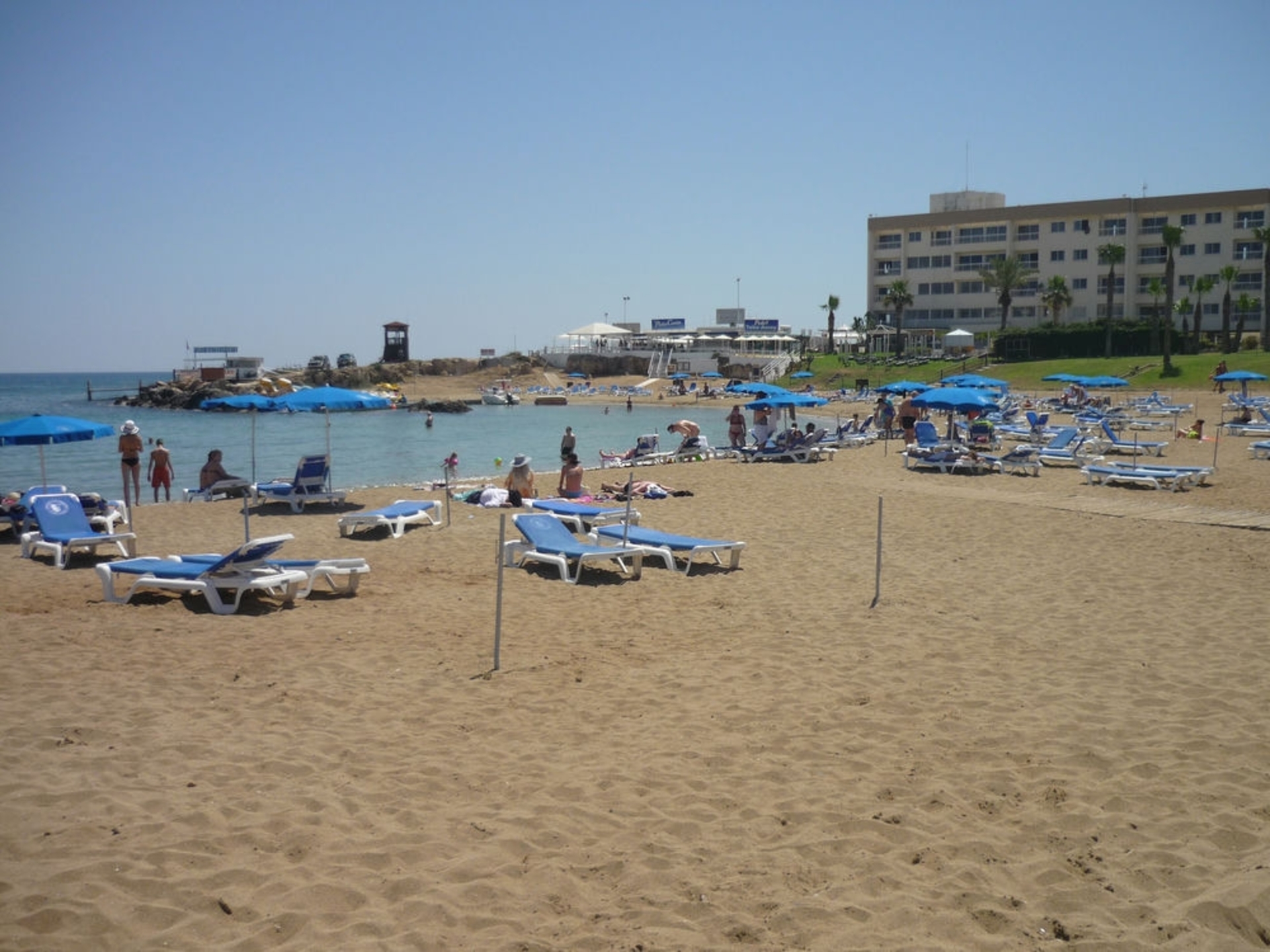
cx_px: 635
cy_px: 476
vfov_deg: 42.9
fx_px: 1211
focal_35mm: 33
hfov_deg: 55.4
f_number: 8
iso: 100
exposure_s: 1/400
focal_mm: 5.5
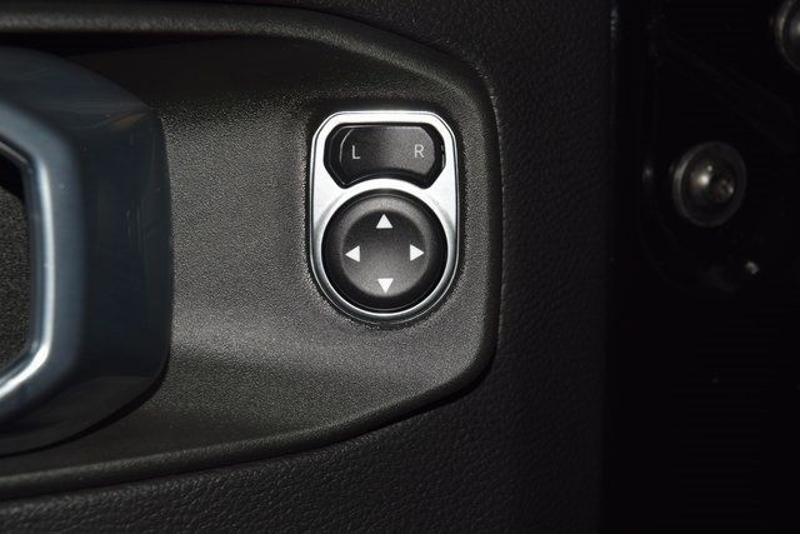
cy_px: 267
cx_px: 400
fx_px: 2334
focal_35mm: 105
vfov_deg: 13.0
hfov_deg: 19.5
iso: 100
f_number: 8
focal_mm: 70
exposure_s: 1/125
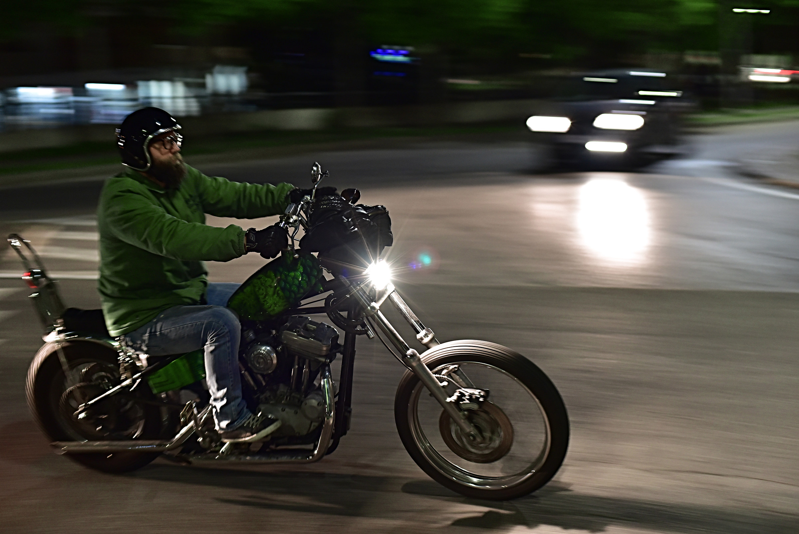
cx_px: 400
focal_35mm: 50
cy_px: 267
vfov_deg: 27.0
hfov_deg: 39.6
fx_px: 1110
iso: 1600
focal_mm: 50
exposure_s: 1/40
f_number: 3.2
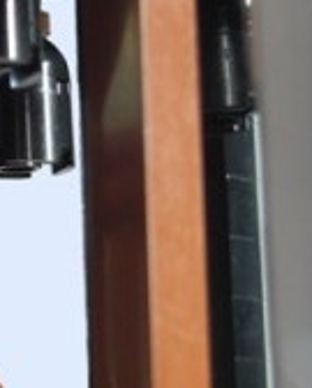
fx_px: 1623
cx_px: 67
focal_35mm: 141
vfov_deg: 13.6
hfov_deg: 10.9
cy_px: 122
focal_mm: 7.9
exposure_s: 1/80
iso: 200
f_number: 2.8
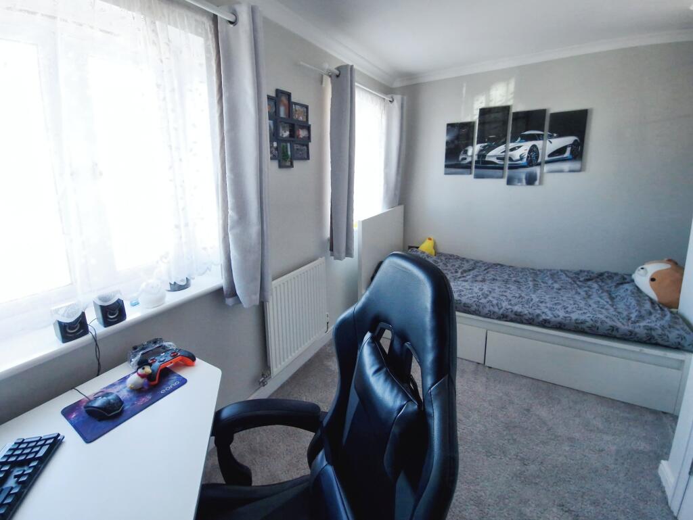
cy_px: 260
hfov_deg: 106.2
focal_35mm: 13
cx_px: 346
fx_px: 260
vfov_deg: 90.0
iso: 125
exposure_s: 1/50
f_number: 2.2
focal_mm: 2.2
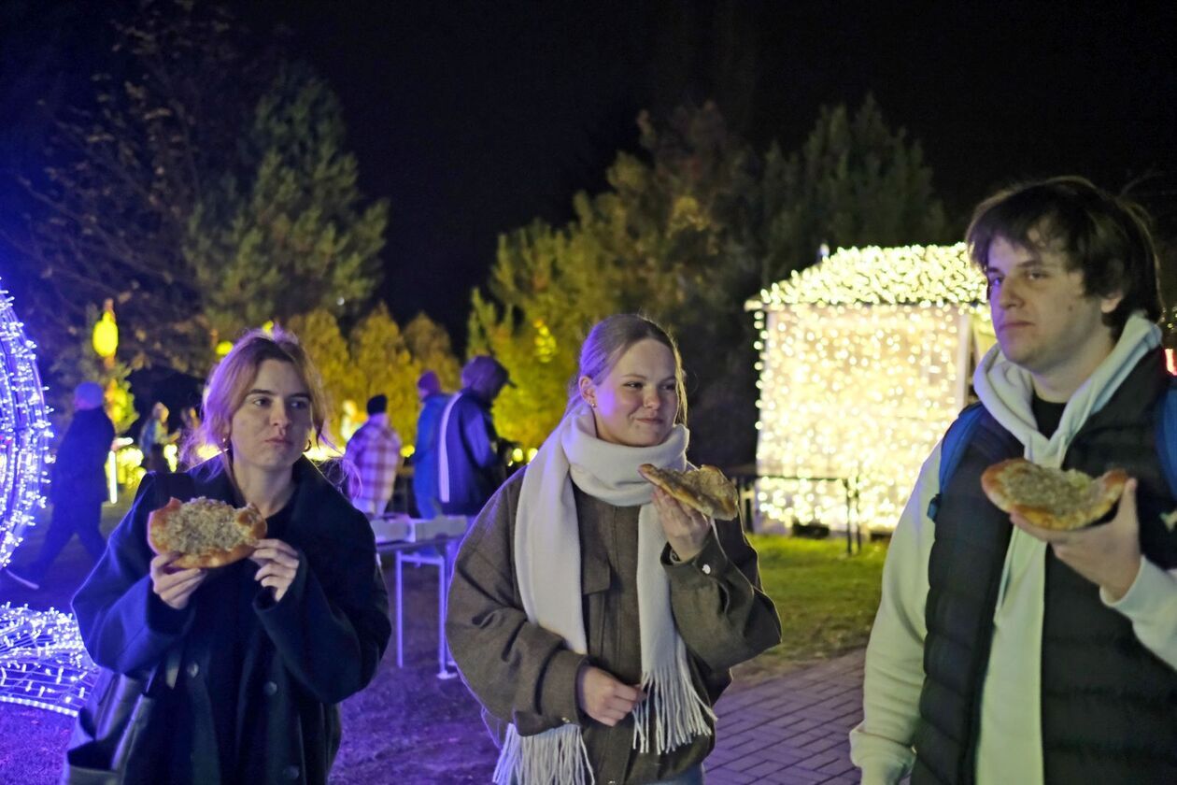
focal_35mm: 35
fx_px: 1144
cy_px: 392
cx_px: 588
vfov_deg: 37.9
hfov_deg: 54.4
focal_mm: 23
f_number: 1.4
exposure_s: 1/340
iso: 3200
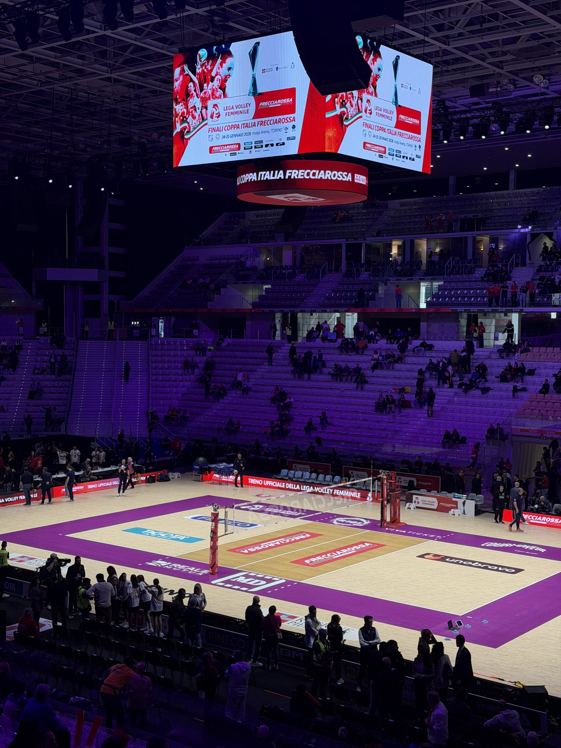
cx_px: 280
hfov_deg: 30.3
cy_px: 374
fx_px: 1037
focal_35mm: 48
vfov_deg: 39.7
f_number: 1.78
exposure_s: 1/207
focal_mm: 6.76
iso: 50
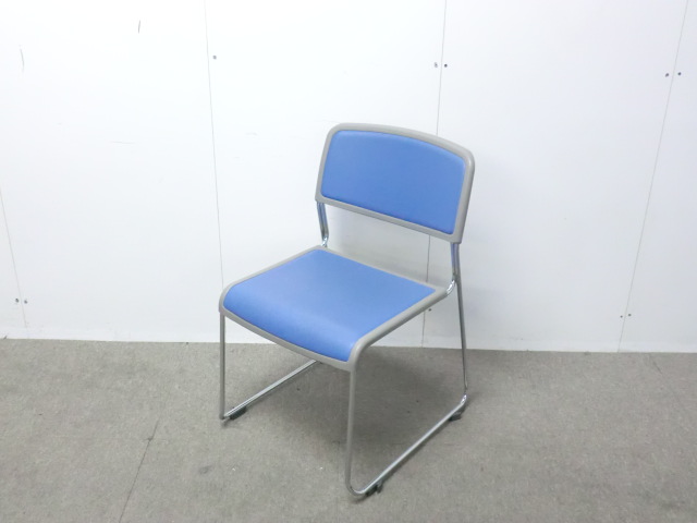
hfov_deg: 49.0
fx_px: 765
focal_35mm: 38
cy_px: 262
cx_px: 348
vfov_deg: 37.7
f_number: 3.9
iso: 800
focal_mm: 6.9
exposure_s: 1/30
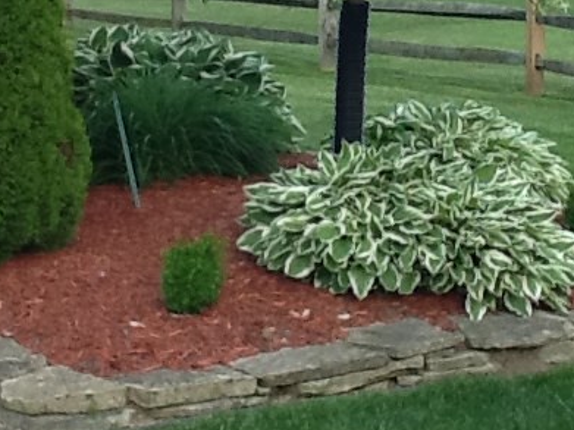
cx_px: 301
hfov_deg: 18.2
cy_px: 79
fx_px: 1790
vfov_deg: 13.6
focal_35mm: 108
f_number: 2.4
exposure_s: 1/134
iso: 40
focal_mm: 2.03
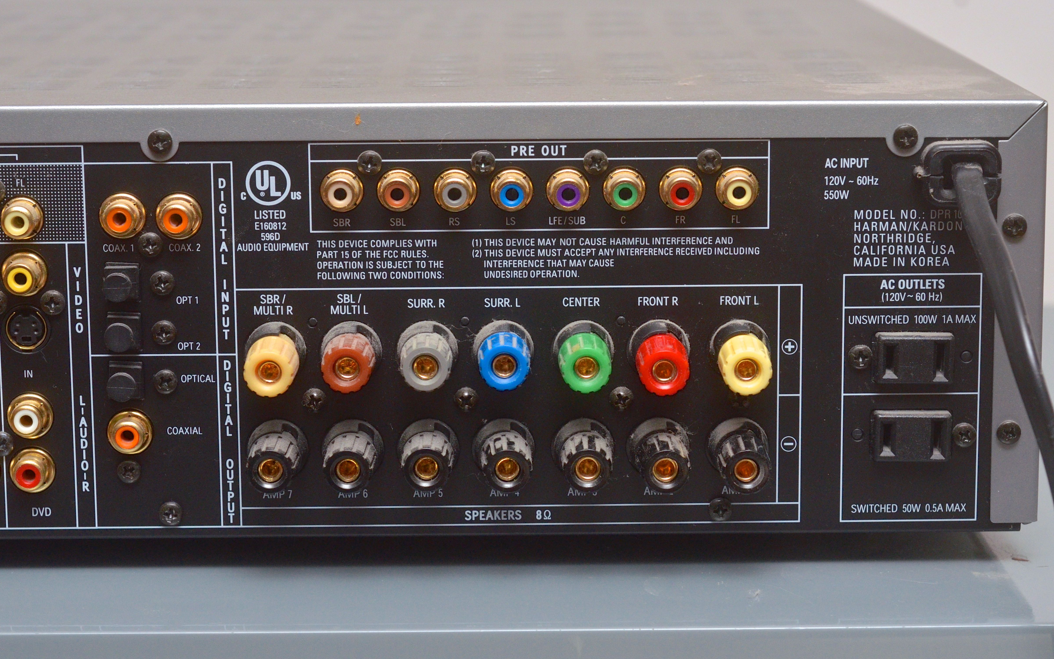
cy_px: 320
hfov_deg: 24.5
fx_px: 2428
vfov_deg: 15.5
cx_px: 528
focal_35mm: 85
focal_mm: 55
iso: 800
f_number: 8
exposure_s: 1/125
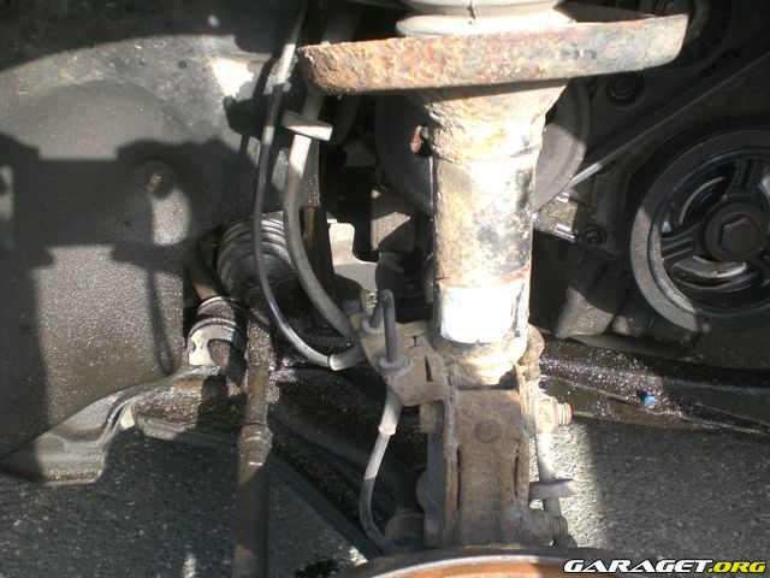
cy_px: 289
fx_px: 845
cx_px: 385
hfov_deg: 49.0
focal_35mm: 38
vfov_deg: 37.7
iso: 100
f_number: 3.1
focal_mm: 6.3
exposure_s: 1/160
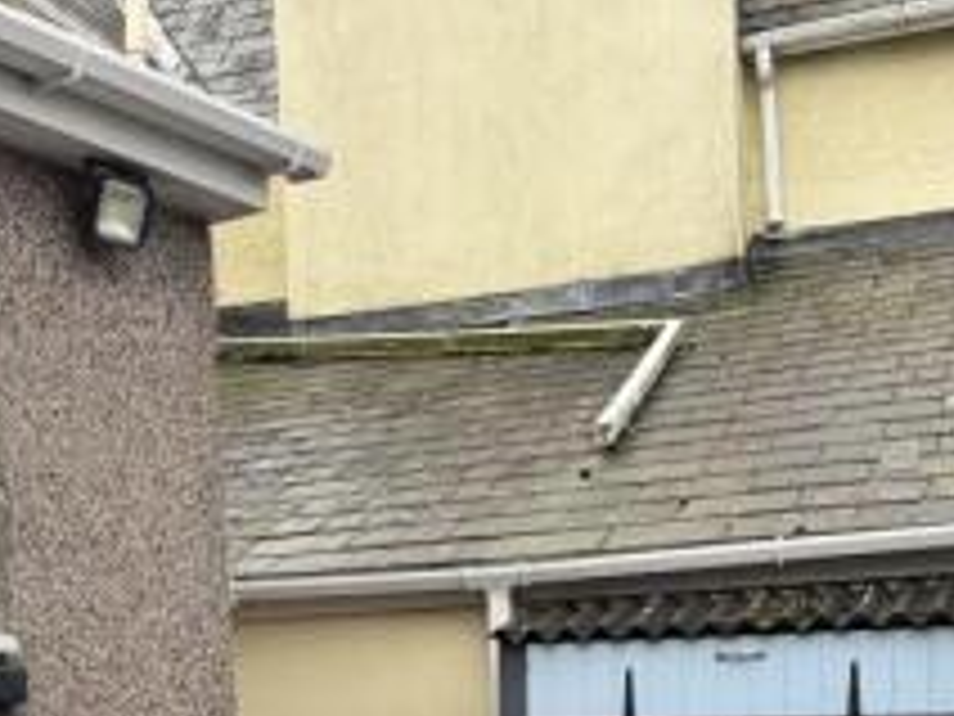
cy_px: 871
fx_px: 1819
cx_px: 331
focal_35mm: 66
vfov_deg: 20.7
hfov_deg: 29.2
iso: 80
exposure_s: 1/506
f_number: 1.78
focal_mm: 6.76
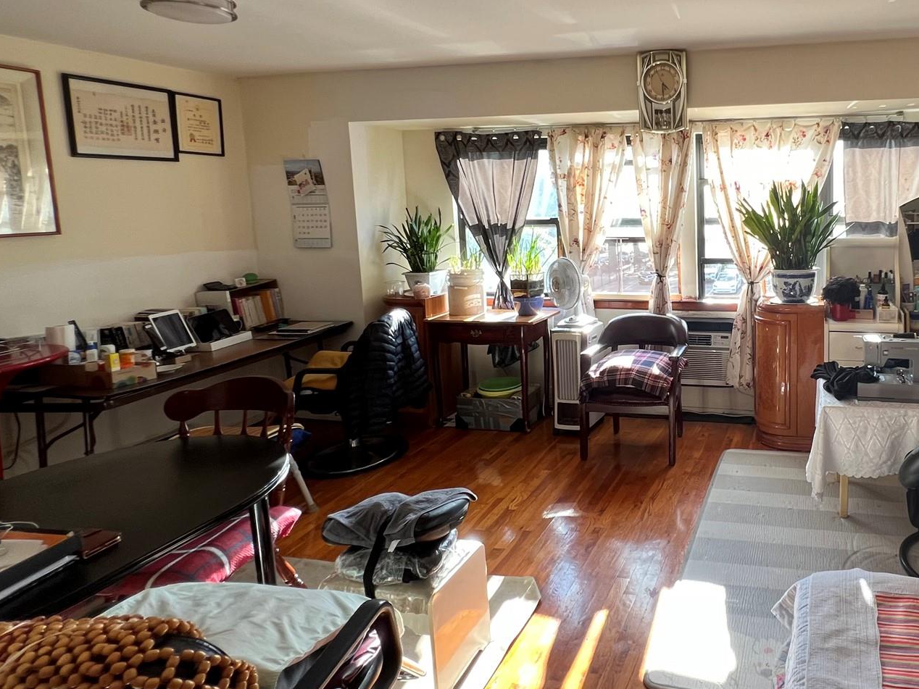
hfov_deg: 72.4
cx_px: 711
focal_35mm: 21
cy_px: 266
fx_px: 558
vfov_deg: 62.7
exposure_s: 1/99
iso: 200
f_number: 1.8
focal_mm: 1.57
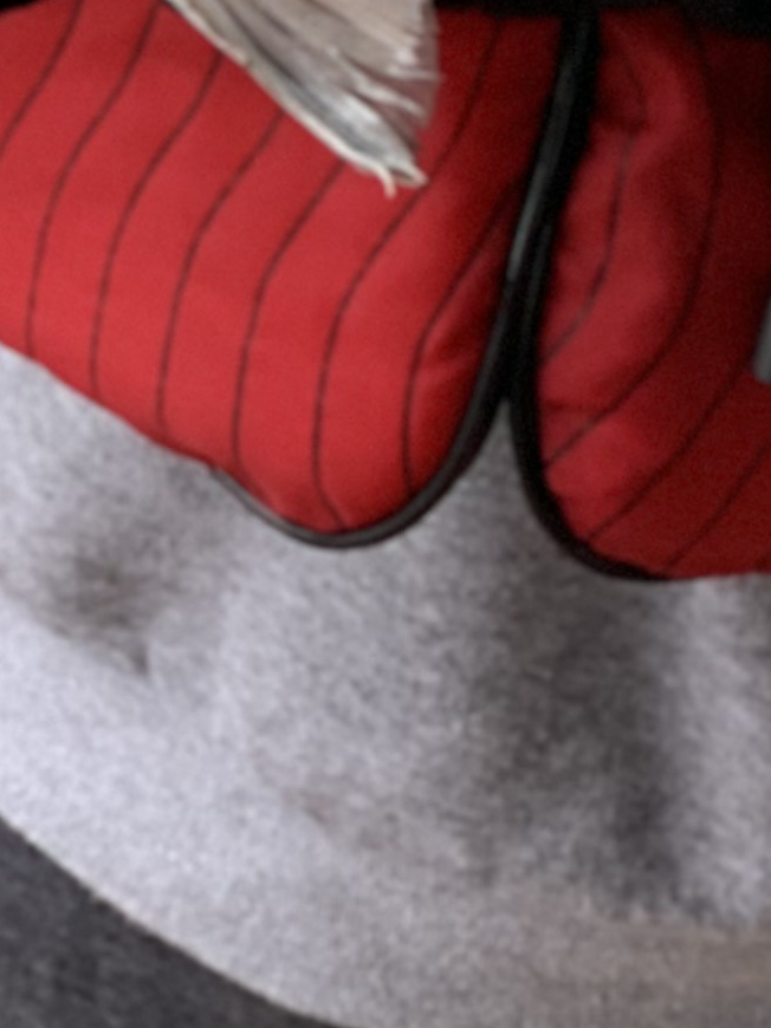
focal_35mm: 241
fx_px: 7161
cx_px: 433
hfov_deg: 6.2
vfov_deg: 7.8
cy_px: -1065
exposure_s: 1/122
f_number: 2.4
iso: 64
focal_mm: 6
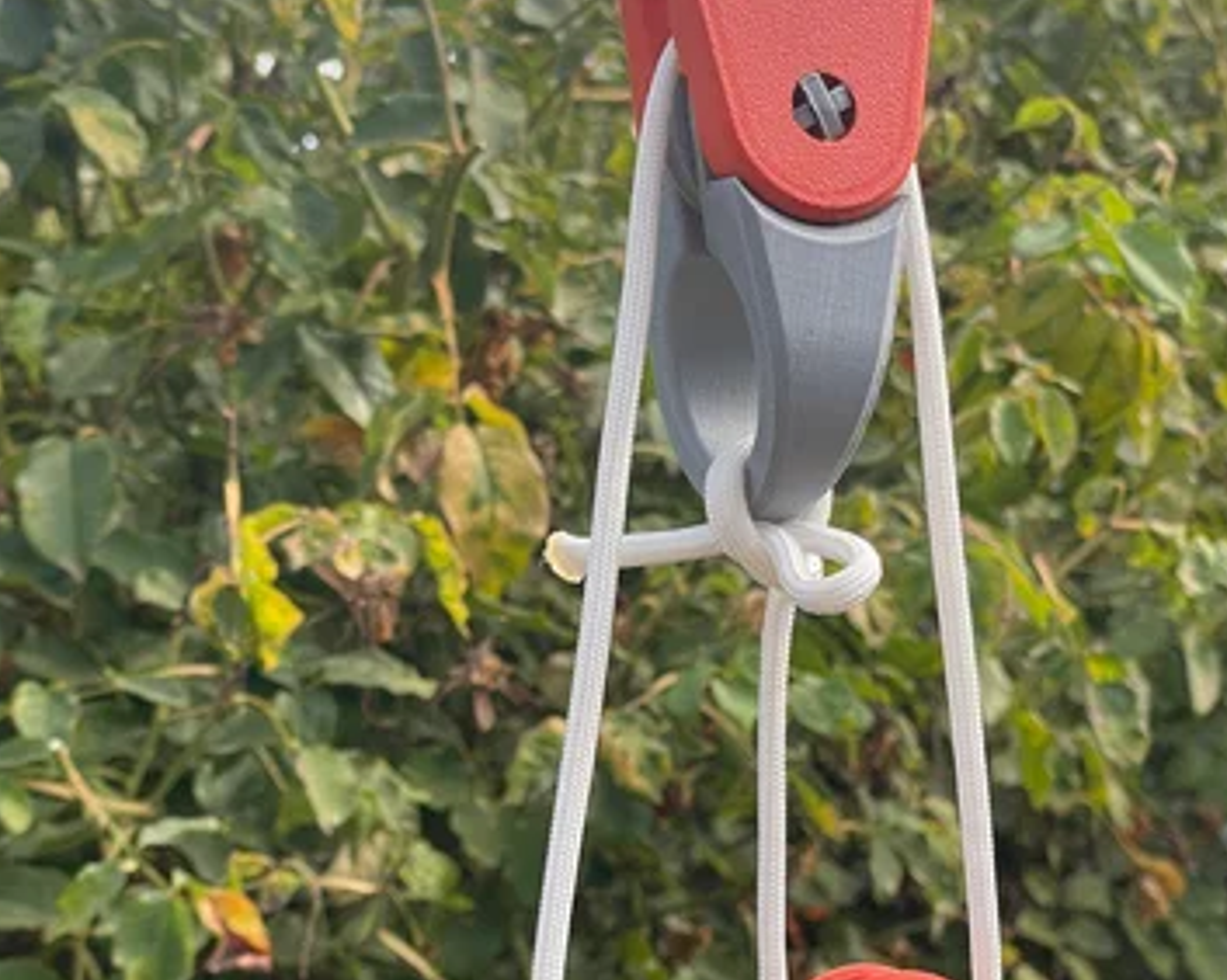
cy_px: 485
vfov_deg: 17.1
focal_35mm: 90
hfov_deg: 21.3
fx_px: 3266
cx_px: 676
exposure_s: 1/198
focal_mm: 6
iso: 25
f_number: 2
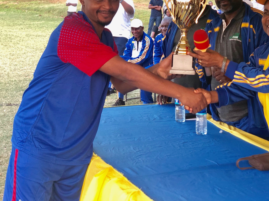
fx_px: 583
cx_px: 183
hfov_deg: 25.8
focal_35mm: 75
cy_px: 59
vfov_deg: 19.5
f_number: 2.4
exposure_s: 1/40
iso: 80
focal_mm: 6
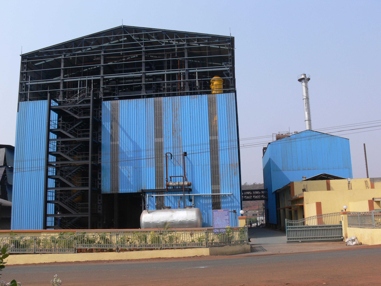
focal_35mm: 35
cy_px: 143
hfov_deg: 52.6
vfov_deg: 40.7
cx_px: 190
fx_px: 385
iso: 80
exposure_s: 1/320
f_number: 5.6
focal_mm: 7.4
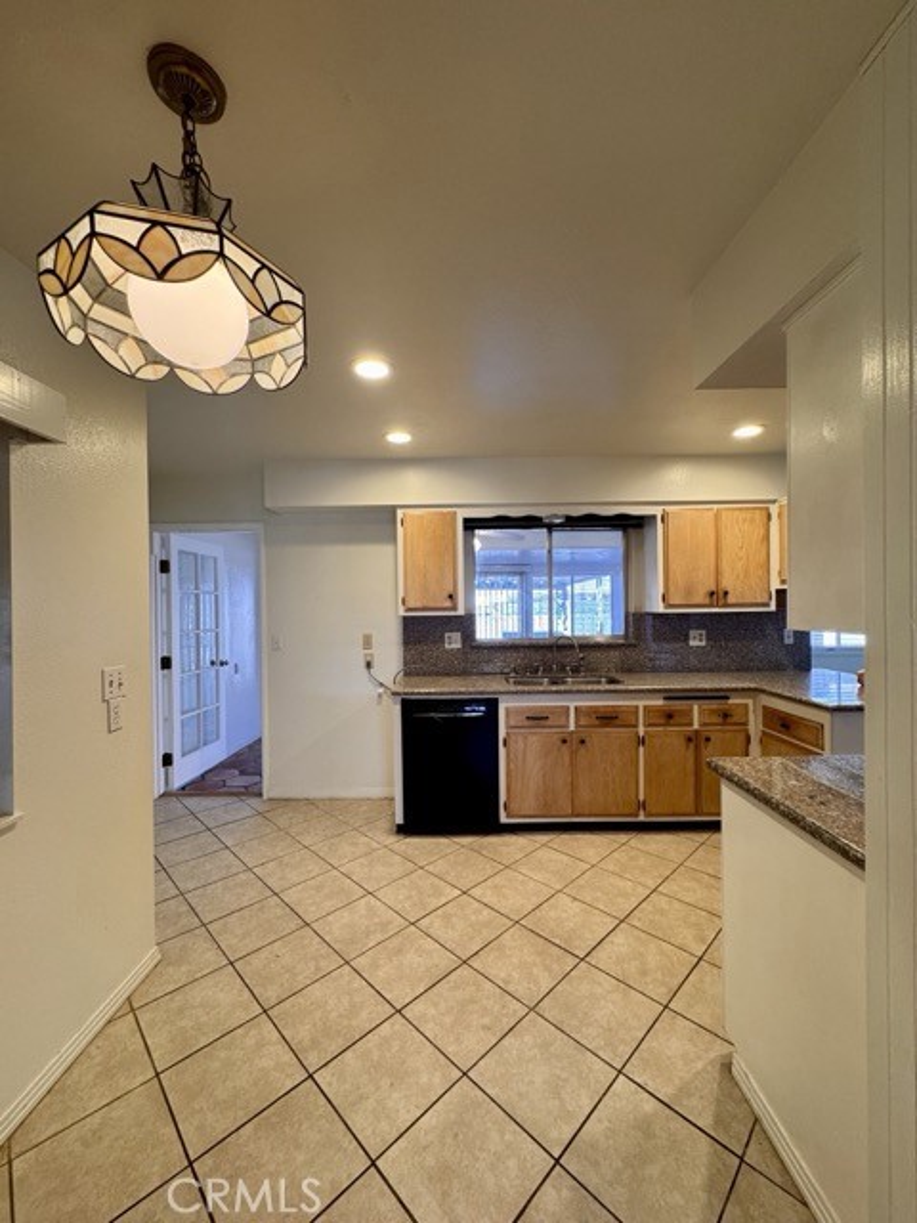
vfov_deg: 102.1
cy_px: 612
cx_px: 458
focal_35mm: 14
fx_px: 494
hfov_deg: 85.7
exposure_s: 1/120
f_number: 2.2
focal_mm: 2.22
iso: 200
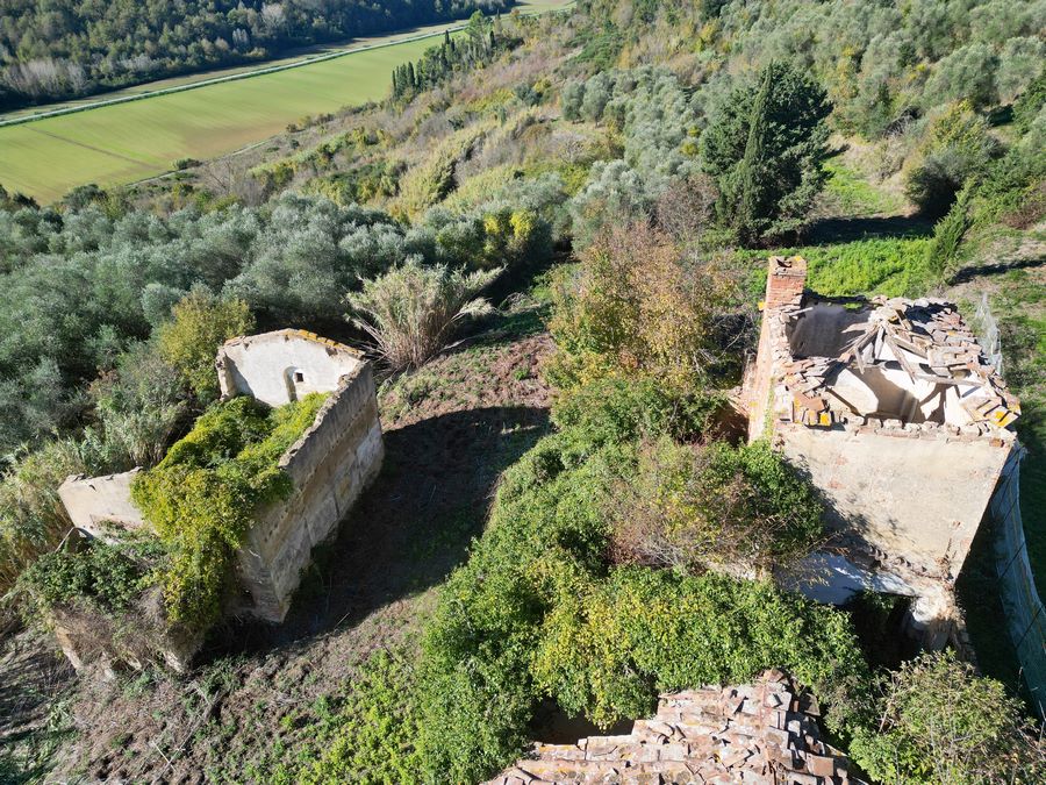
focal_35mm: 24
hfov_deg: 71.6
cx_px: 523
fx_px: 725
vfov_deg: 56.8
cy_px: 392
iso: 150
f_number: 1.7
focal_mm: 6.72
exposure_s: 1/2000
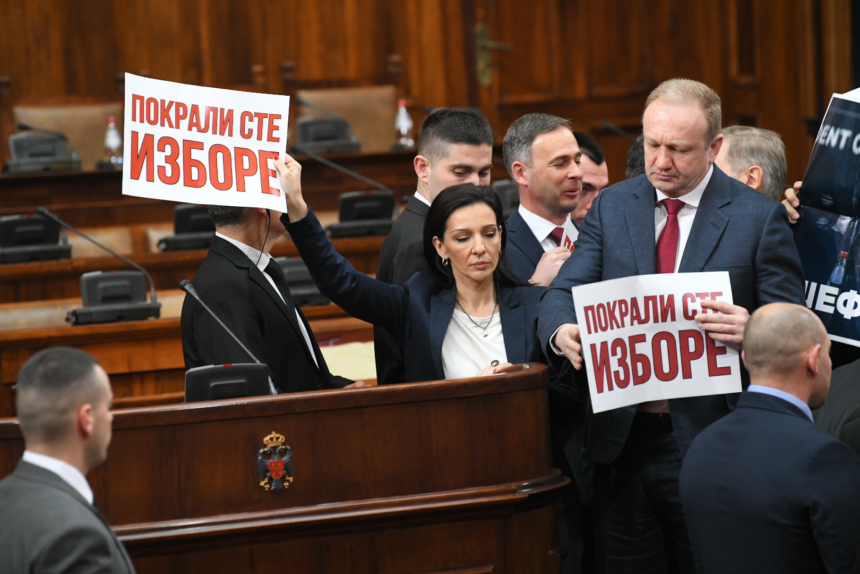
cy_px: 287
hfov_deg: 10.3
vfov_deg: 6.9
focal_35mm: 200
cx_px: 430
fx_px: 4777
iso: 3200
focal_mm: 200
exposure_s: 1/320
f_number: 4
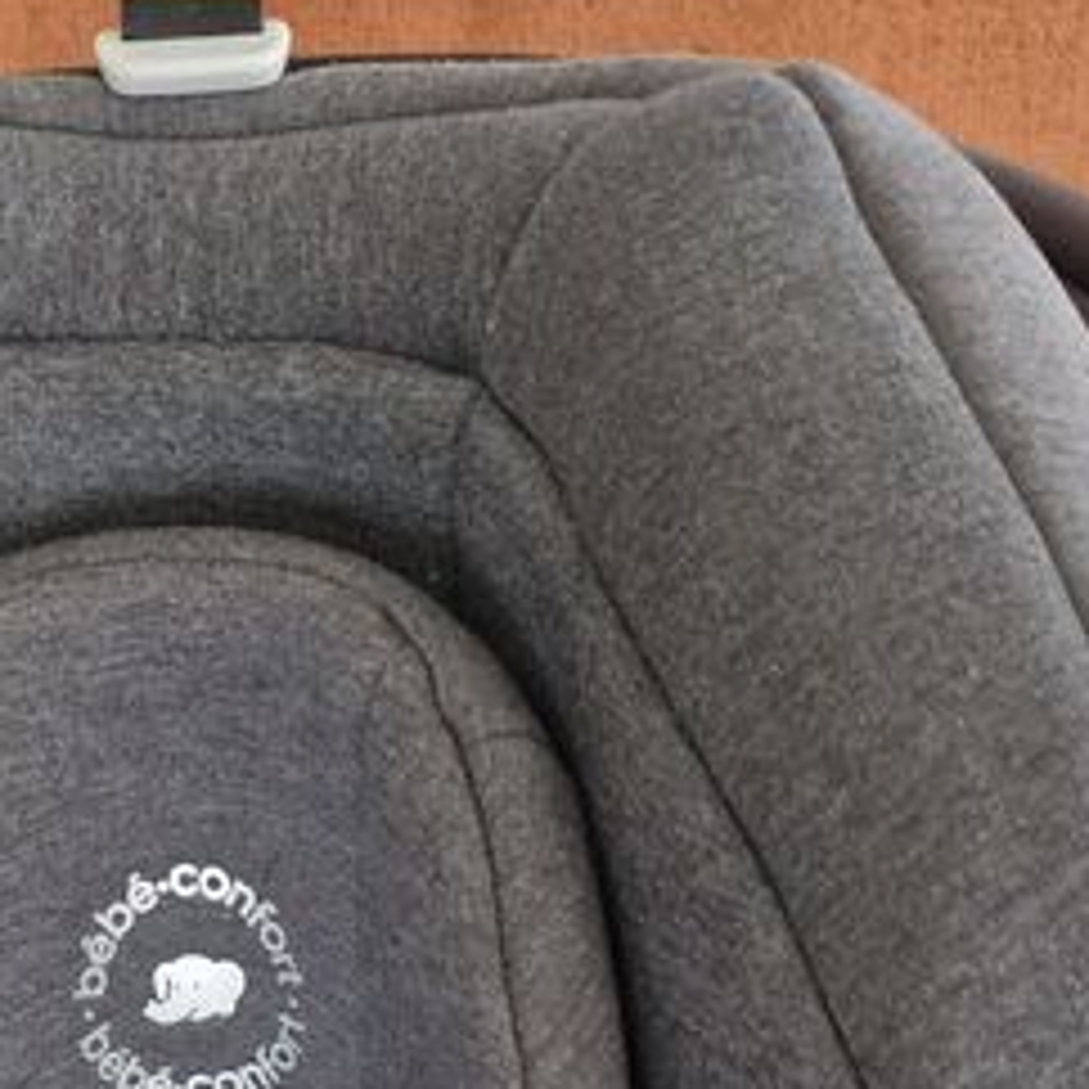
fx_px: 2990
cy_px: 1948
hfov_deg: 20.5
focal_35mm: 84
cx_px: 274
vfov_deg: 17.1
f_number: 1.8
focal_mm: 5.4
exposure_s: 1/50
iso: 640
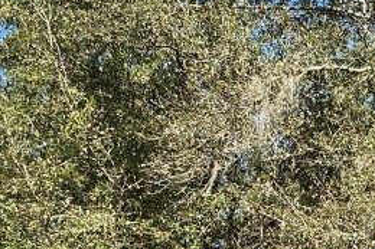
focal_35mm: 119
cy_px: 328
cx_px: 485
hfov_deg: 16.3
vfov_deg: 11.2
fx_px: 1239
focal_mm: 3
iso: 25
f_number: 1.8
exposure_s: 1/700
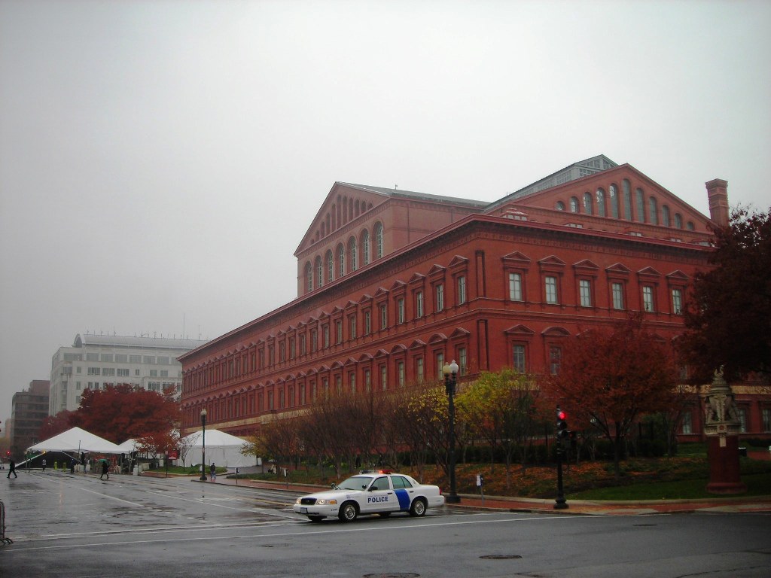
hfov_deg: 49.0
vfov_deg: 37.7
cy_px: 289
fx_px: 846
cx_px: 386
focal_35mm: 38
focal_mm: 6.3
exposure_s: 1/130
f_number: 3.2
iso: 50
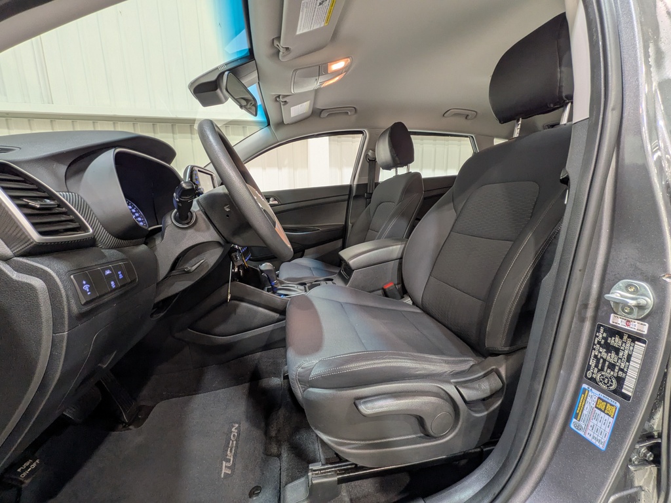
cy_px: 252
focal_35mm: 14
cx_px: 336
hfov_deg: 102.1
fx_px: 271
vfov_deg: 85.7
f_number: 2.2
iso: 68
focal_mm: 1.83
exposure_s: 1/25
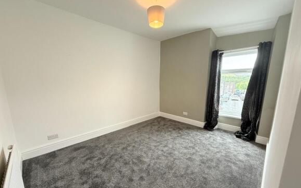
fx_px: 123
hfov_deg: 101.5
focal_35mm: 15
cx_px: 152
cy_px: 104
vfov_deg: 74.5
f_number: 2.2
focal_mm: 2.22
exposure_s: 1/100
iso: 250
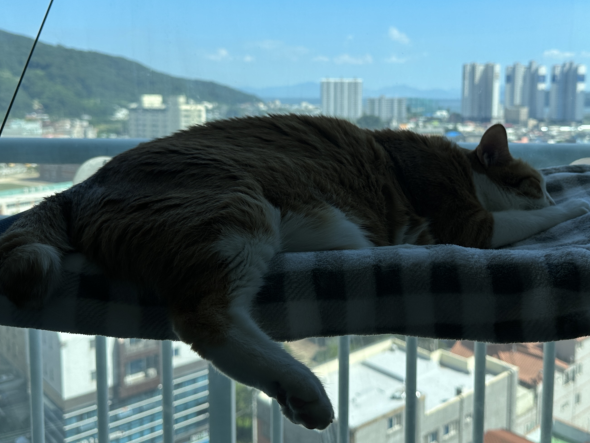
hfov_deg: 49.8
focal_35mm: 37
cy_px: 153
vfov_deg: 38.3
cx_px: 351
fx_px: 631
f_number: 1.78
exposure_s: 1/2110
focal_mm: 6.86
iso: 80
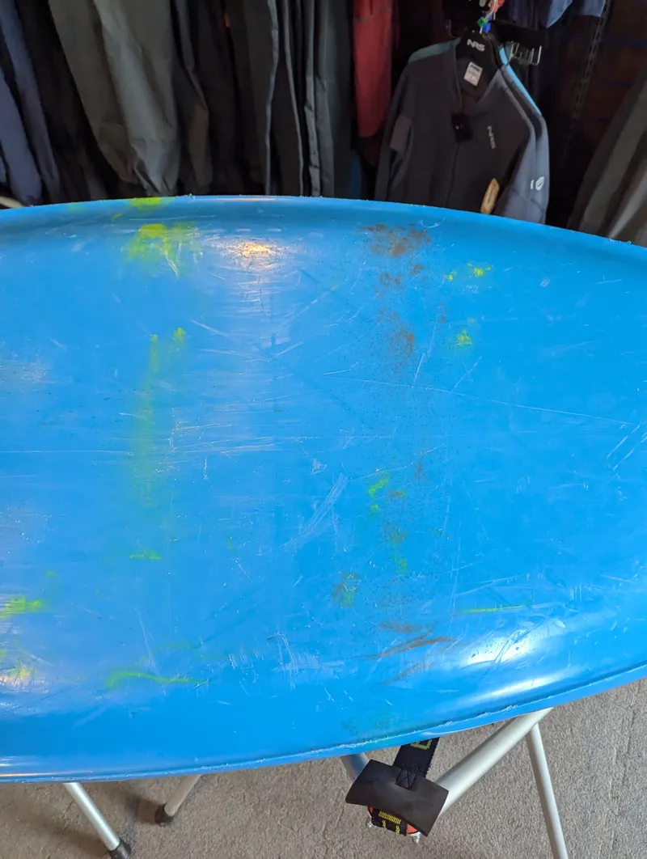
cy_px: 430
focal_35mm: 24
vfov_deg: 71.5
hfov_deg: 57.0
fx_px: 596
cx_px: 324
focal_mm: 6.81
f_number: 1.85
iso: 1555
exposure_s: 1/269
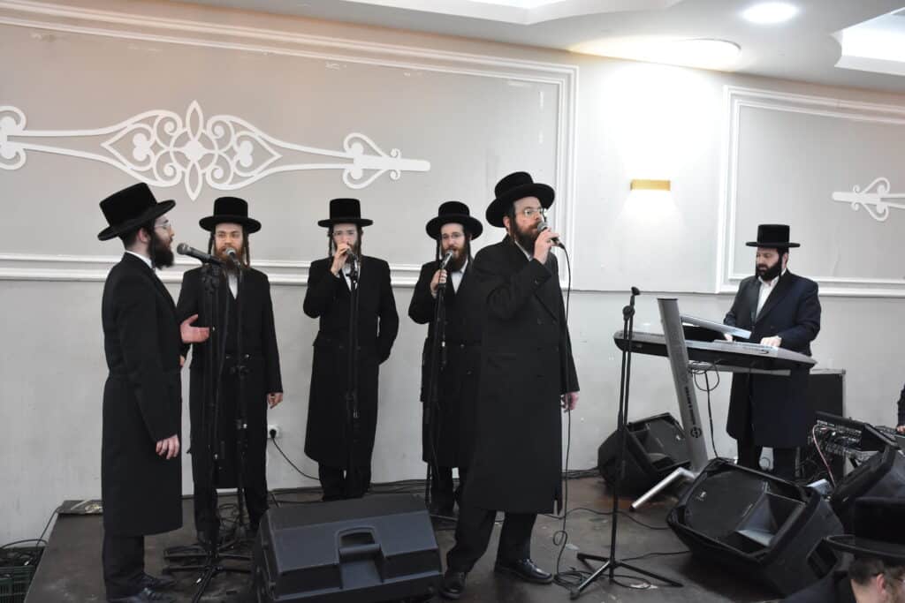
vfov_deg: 38.4
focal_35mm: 34
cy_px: 302
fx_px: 867
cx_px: 452
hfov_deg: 55.1
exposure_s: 1/80
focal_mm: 23
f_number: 5.6
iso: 1600
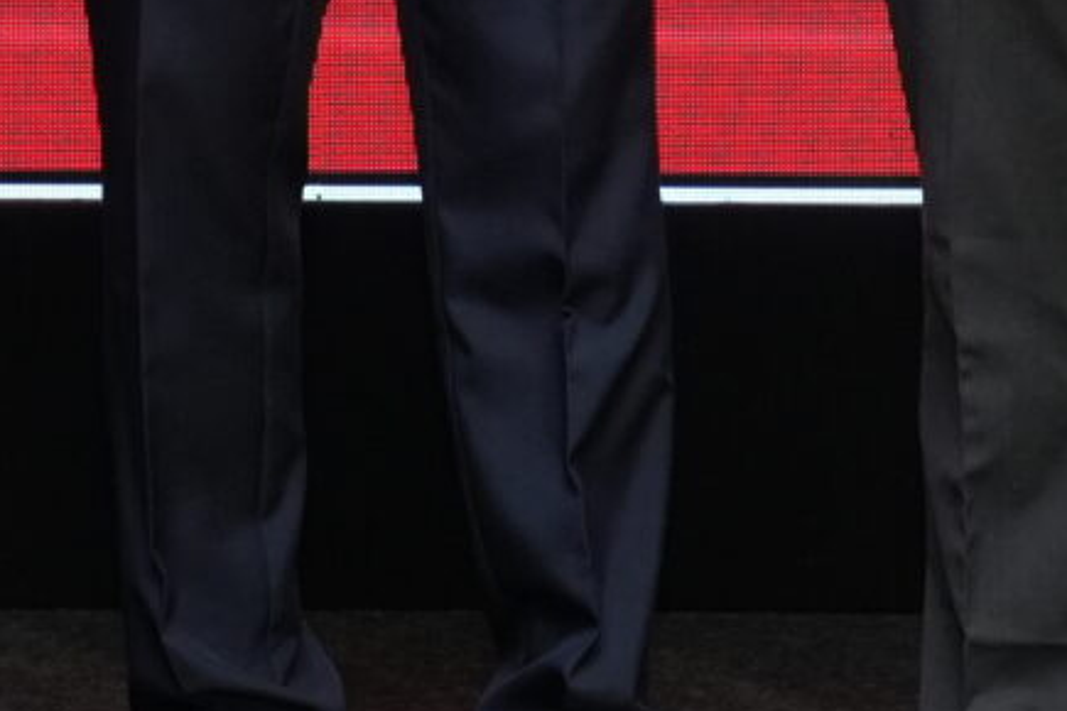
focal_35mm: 194
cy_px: -555
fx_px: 5749
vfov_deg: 6.9
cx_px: 621
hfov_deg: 10.6
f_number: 6.3
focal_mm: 33
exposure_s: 1/125
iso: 1600
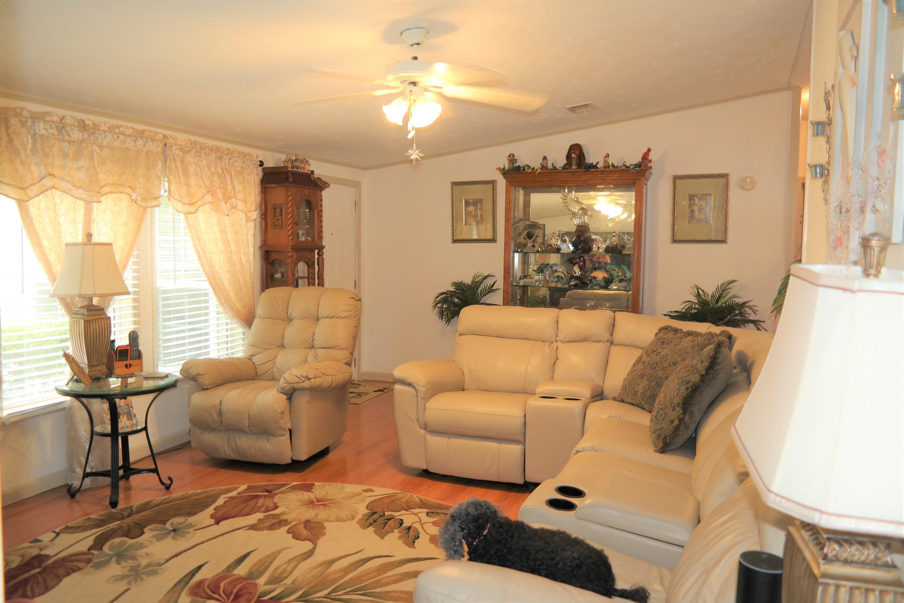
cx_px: 452
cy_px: 302
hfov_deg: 67.4
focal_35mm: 27
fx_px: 678
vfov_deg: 47.9
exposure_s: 1/40
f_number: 3.5
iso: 400
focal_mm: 18
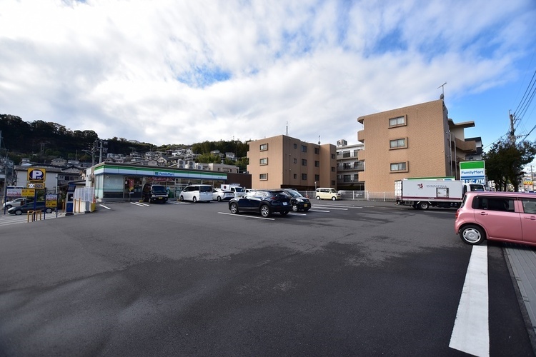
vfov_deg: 77.3
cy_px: 178
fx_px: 223
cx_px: 268
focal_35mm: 15
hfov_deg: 100.4
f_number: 4
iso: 160
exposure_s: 1/1600
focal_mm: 10
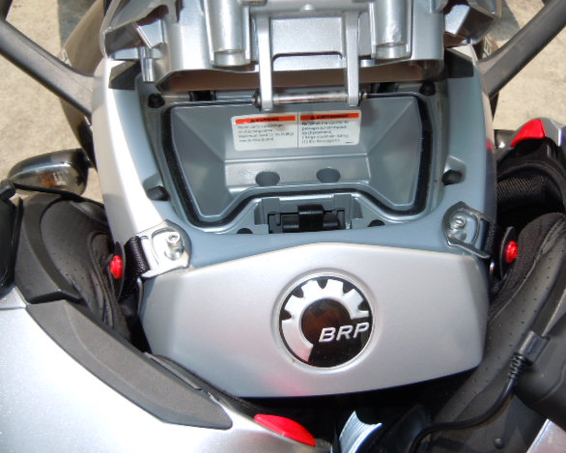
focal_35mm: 32
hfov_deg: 55.6
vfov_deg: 45.8
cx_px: 301
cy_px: 230
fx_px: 536
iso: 100
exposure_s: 1/800
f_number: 3.5
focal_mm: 5.4
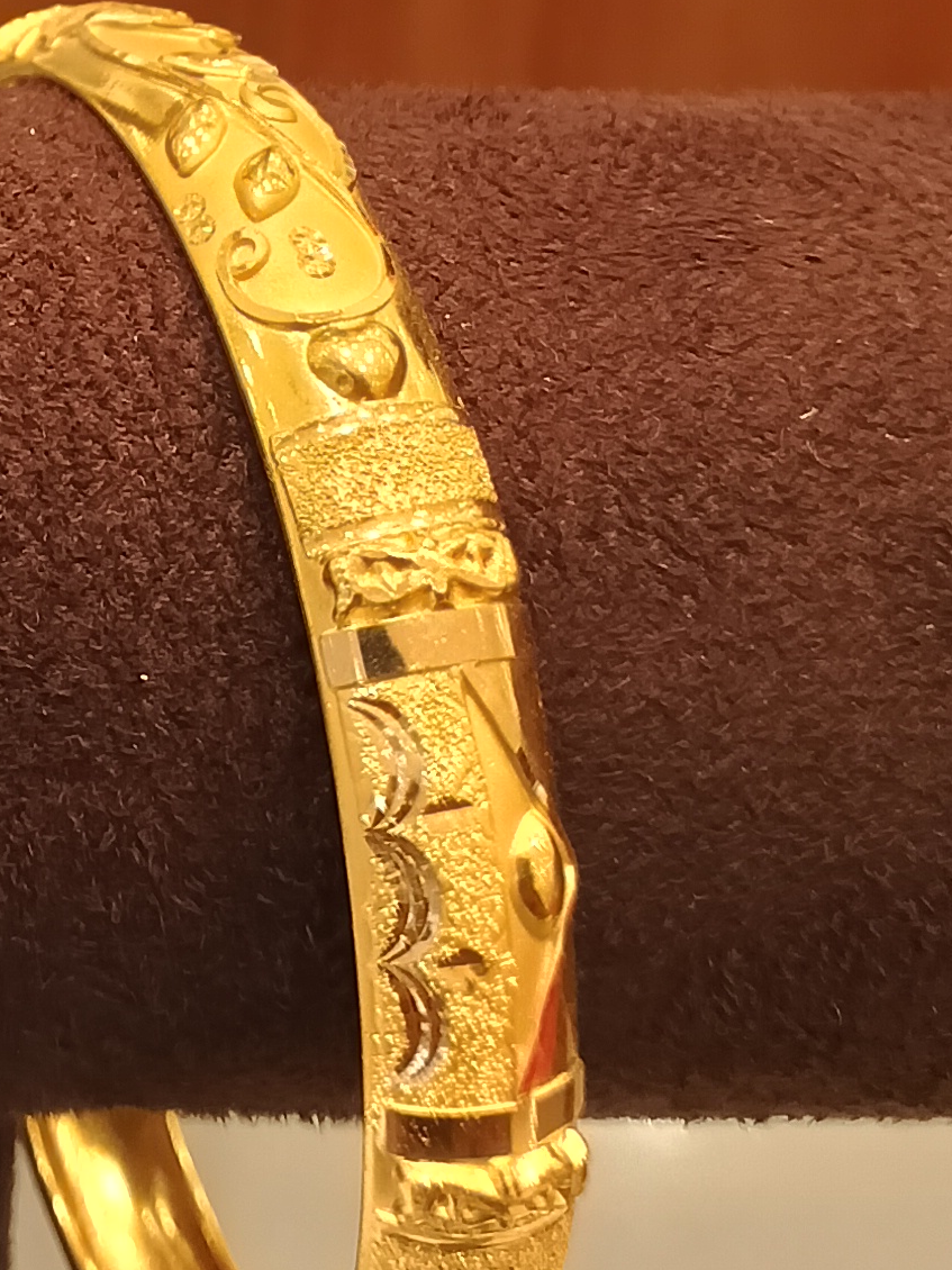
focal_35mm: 78
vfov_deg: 23.8
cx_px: -215
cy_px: -51
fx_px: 2861
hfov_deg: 17.9
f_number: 1.8
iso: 125
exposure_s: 1/100
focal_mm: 3.61
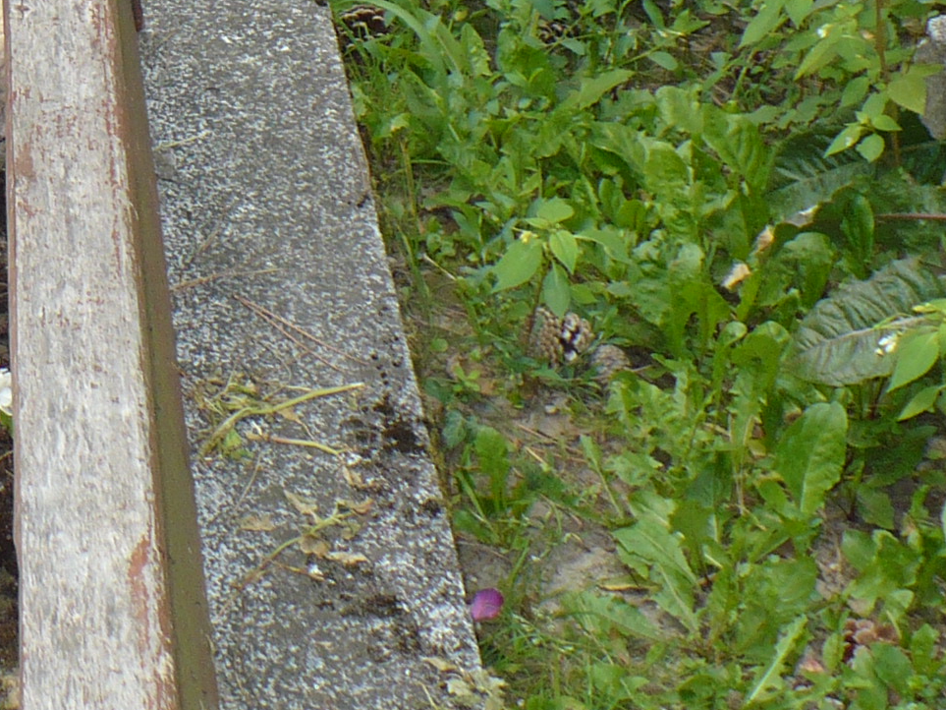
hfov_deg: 16.1
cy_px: -62
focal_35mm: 118
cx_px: -167
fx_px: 3224
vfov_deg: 12.4
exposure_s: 1/320
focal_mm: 6.1
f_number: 2.8
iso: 100
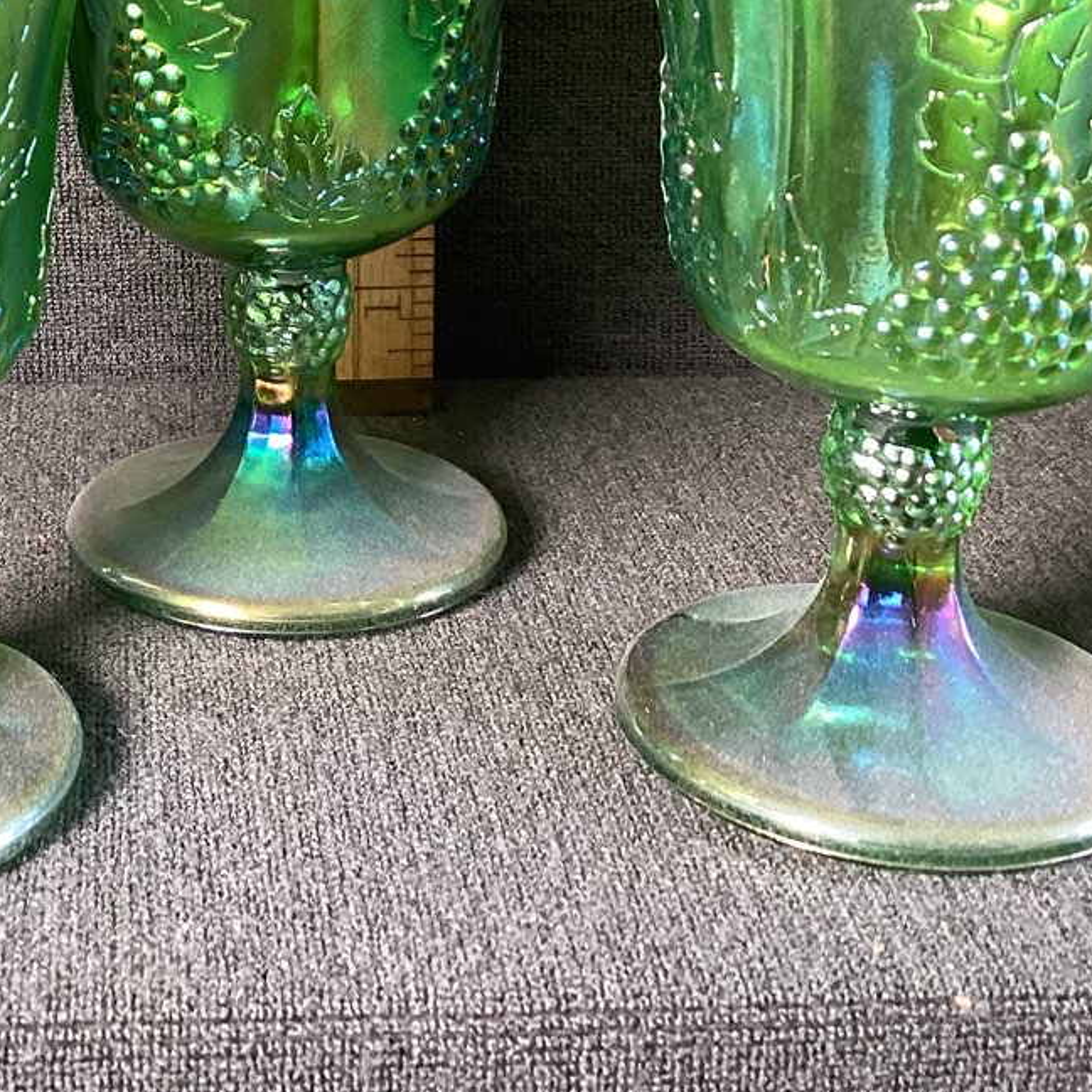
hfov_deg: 26.3
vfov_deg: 26.3
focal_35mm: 64
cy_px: 200
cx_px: 191
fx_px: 2284
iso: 100
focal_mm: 3.3
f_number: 2.4
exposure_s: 1/50
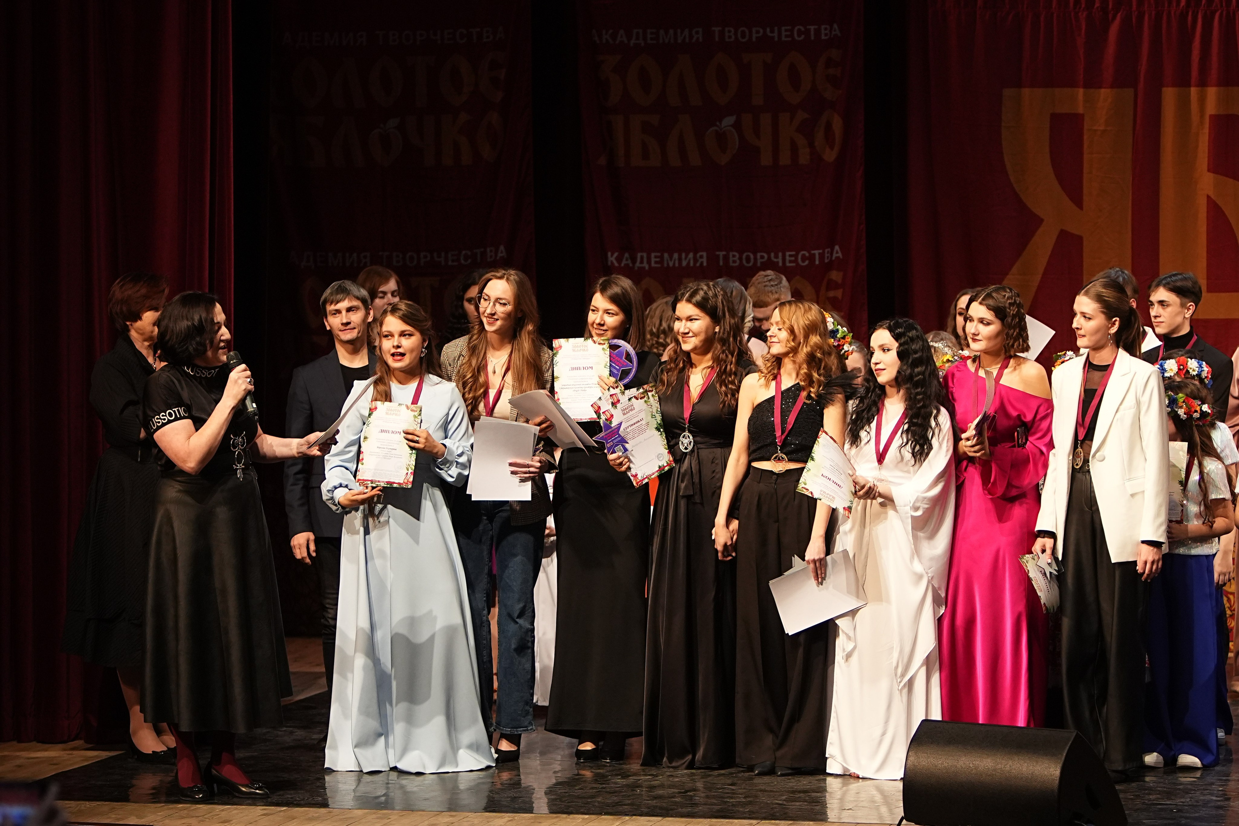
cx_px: 620
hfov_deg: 15.2
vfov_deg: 10.2
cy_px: 413
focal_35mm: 135
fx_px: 4646
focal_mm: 90
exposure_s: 1/320
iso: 1600
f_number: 2.8
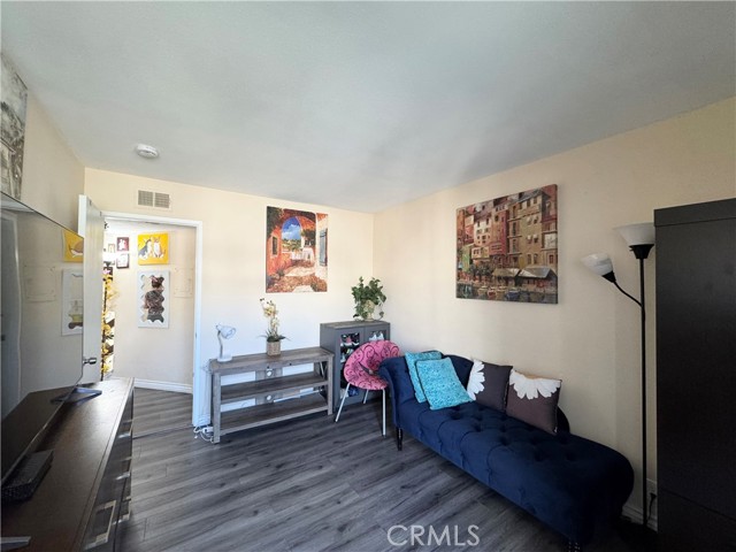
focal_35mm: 14
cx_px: 368
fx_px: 298
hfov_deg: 102.1
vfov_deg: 85.7
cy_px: 276
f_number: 2.2
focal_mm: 2.22
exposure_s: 1/60
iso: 200
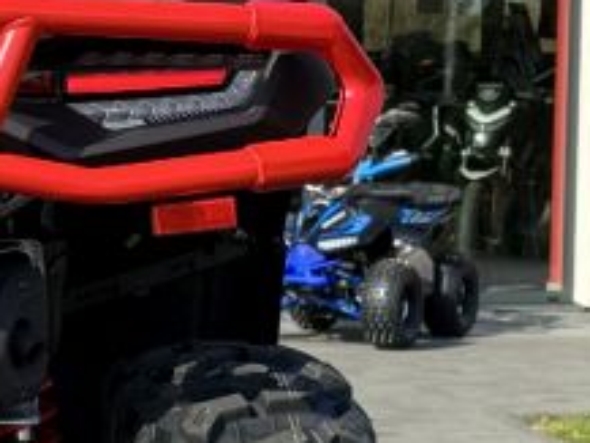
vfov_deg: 8.4
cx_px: -220
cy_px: 266
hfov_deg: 10.9
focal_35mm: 177
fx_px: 3018
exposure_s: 1/3891
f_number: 1.78
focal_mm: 6.76
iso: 64
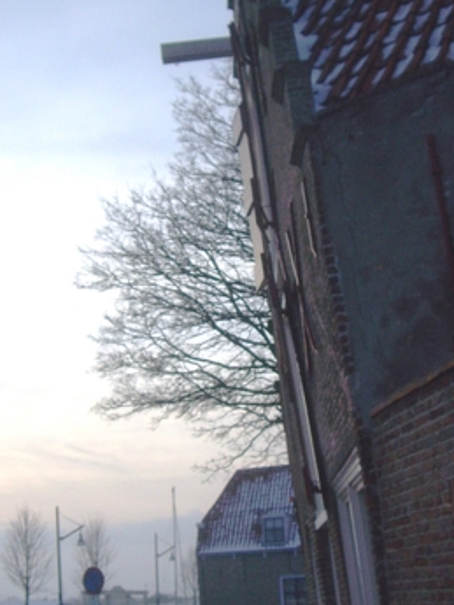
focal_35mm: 66
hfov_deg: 22.2
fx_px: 1153
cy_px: 309
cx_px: 273
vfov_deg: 29.4
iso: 64
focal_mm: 6.2
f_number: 4.3
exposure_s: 1/200
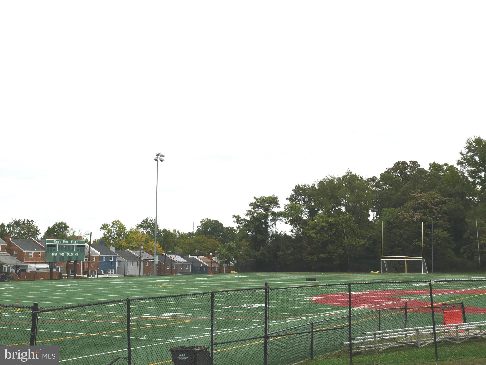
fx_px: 730
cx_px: 243
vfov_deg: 28.1
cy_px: 182
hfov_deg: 36.8
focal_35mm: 52
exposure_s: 1/250
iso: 200
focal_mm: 26
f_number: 9
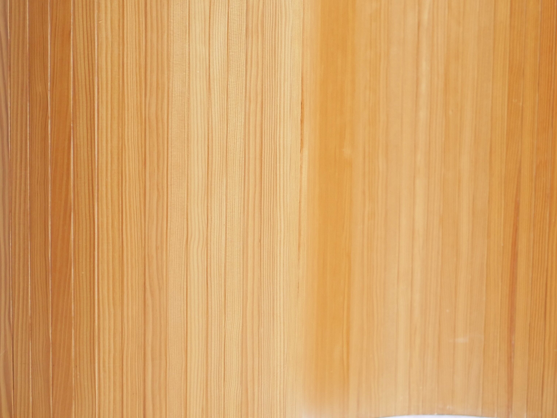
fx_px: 966
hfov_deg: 32.2
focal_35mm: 60
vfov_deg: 24.3
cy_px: 270
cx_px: 288
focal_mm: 20
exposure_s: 1/60
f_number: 1.7
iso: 1000
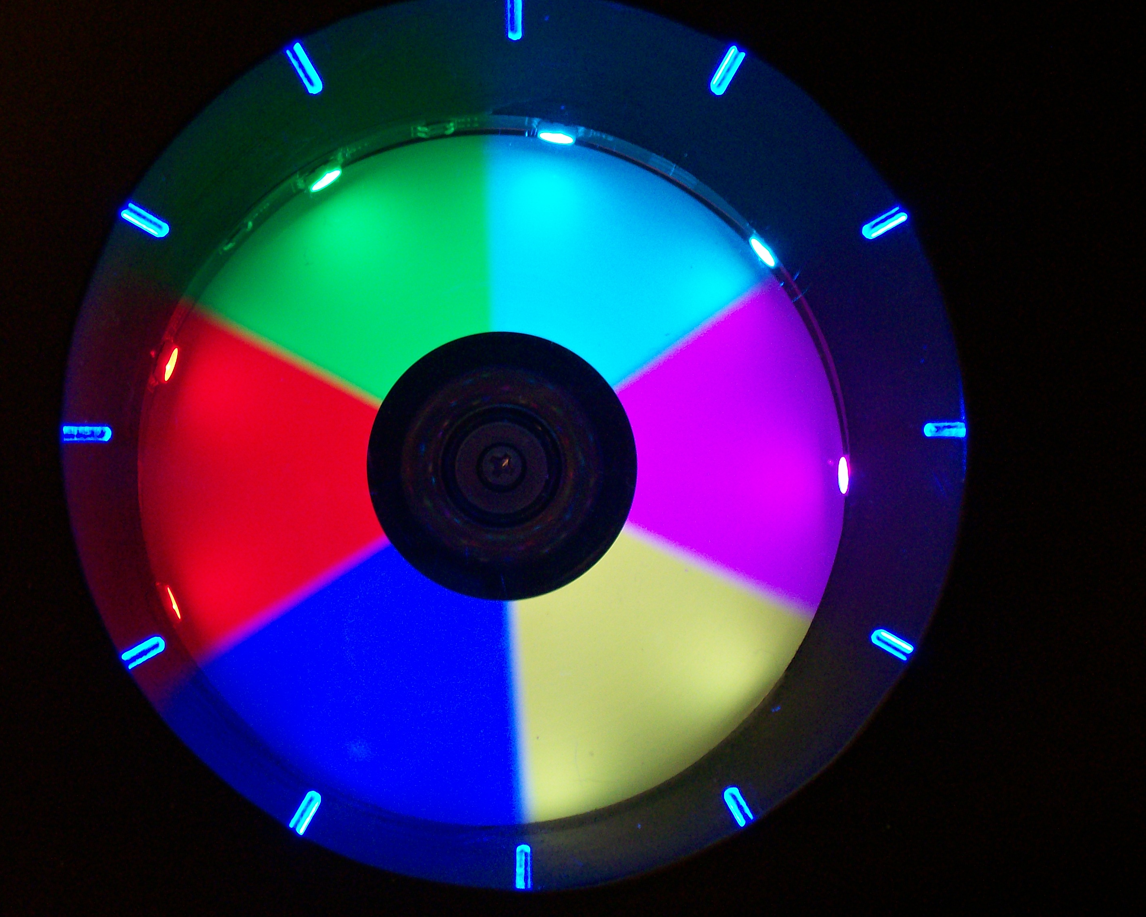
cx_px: 532
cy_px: 462
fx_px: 2001
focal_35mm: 59
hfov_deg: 31.9
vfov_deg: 25.8
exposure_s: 1/2.83
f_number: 3.4
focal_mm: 9.4
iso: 160
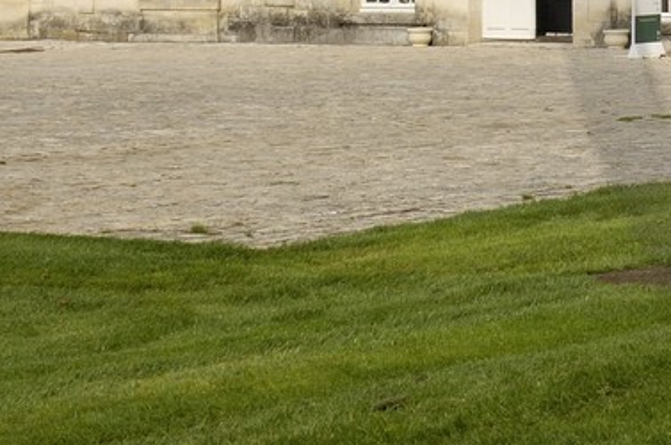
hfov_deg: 13.0
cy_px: -125
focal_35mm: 140
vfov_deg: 9.6
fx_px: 2605
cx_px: 1267
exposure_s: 1/160
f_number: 13
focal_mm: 22
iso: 100
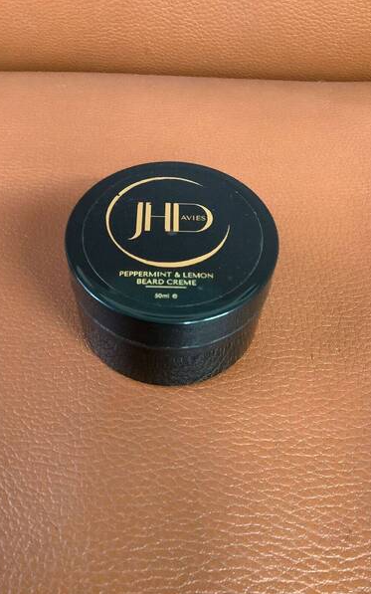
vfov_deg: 58.1
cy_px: 297
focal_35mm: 33
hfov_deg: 38.3
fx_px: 534
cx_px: 180
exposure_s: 1/30
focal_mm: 3.3
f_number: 2.4
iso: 500
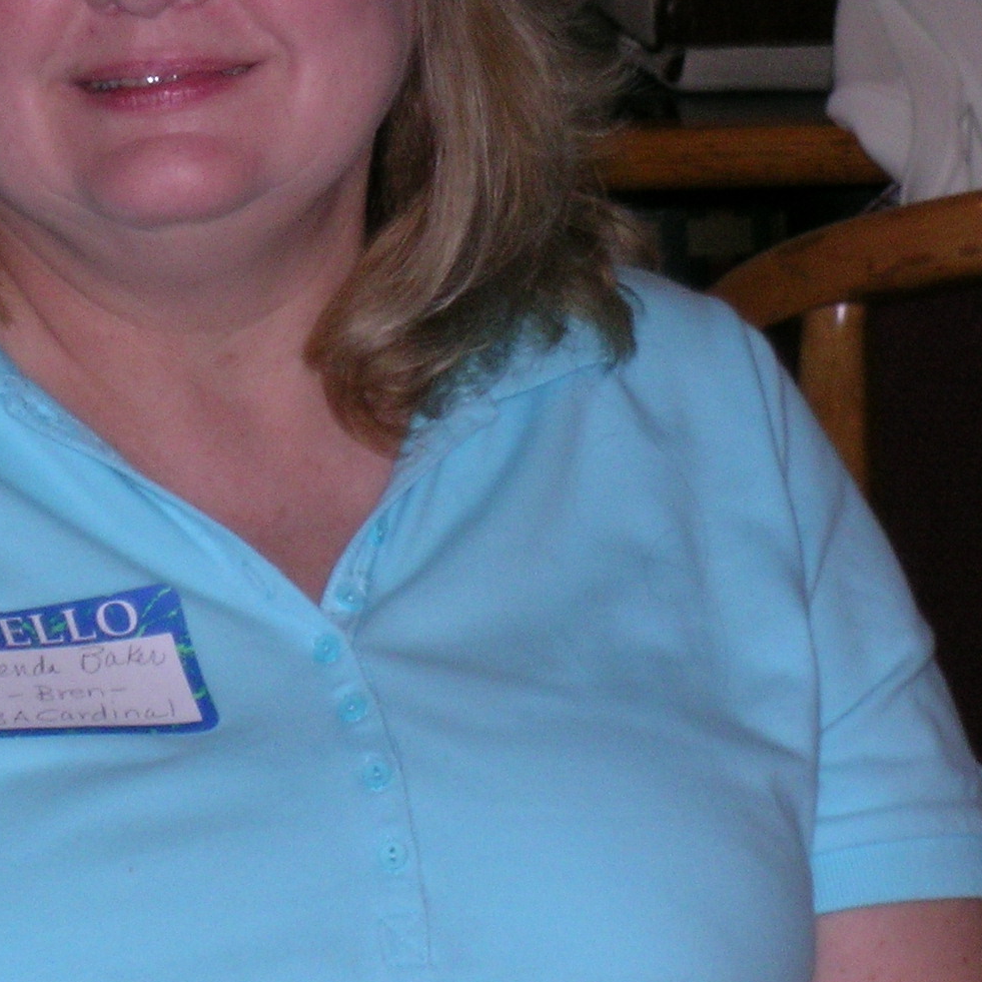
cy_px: 288
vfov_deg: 6.5
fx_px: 8698
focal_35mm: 271
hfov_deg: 6.5
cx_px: 404
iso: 122
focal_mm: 24
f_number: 4.6
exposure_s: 1/121
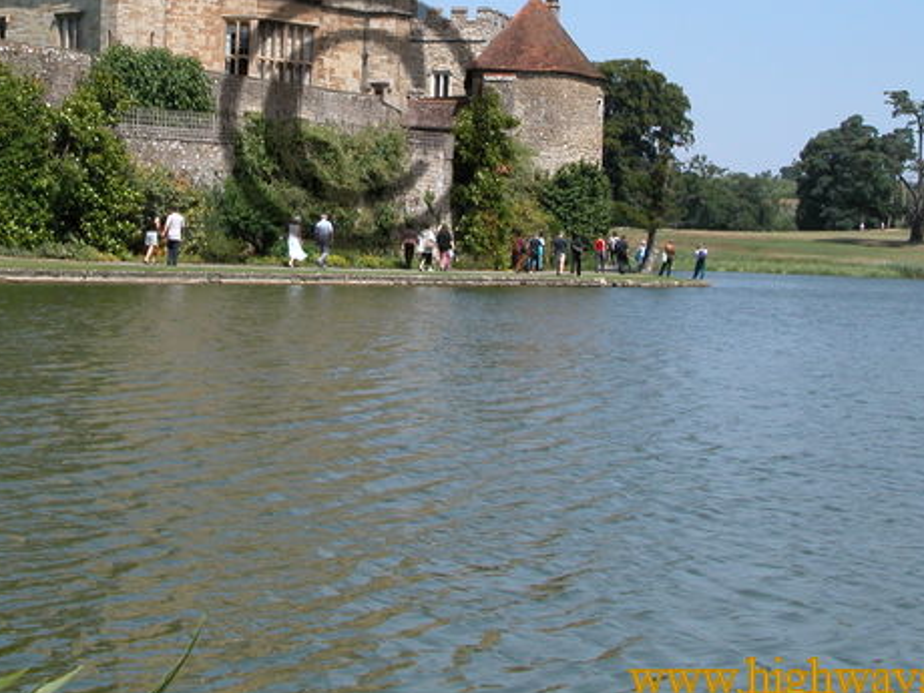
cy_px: 119
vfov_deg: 16.8
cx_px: 354
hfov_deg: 22.5
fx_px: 2322
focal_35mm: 87
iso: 100
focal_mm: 12.7
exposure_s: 1/334
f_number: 6.8
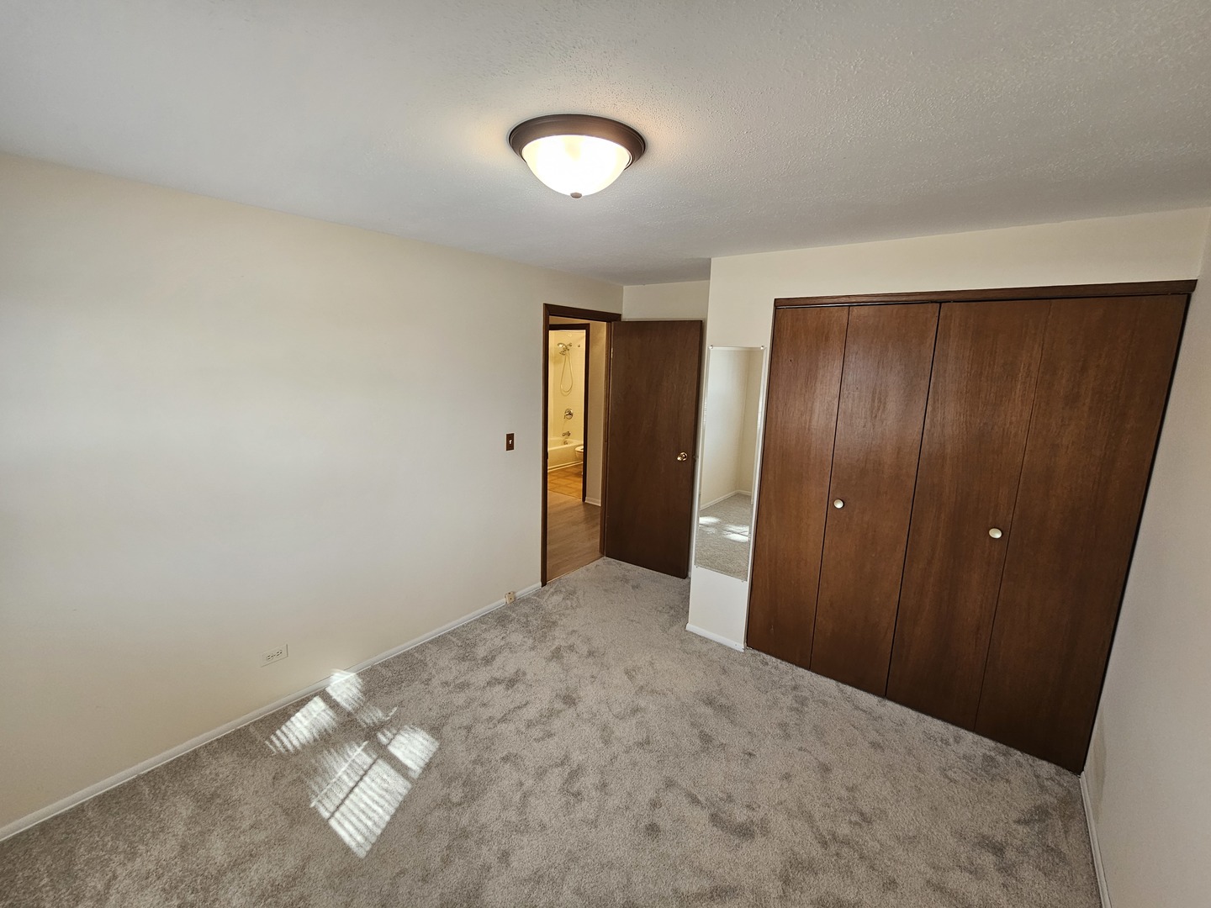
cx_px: 606
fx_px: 455
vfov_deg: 89.9
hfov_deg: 106.2
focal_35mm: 13
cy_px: 454
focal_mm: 2.2
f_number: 2.2
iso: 100
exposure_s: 1/60
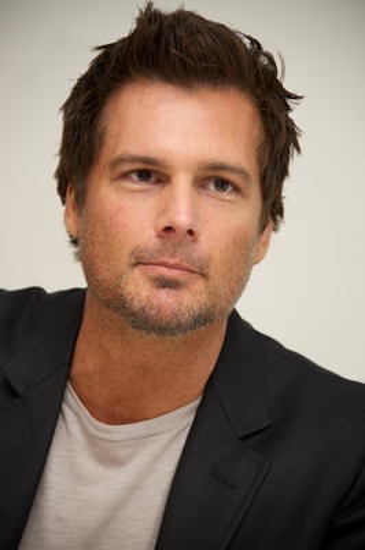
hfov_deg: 6.5
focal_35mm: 210
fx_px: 3199
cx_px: 182
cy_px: 275
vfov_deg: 9.8
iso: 640
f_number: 5.6
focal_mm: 210
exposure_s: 1/60
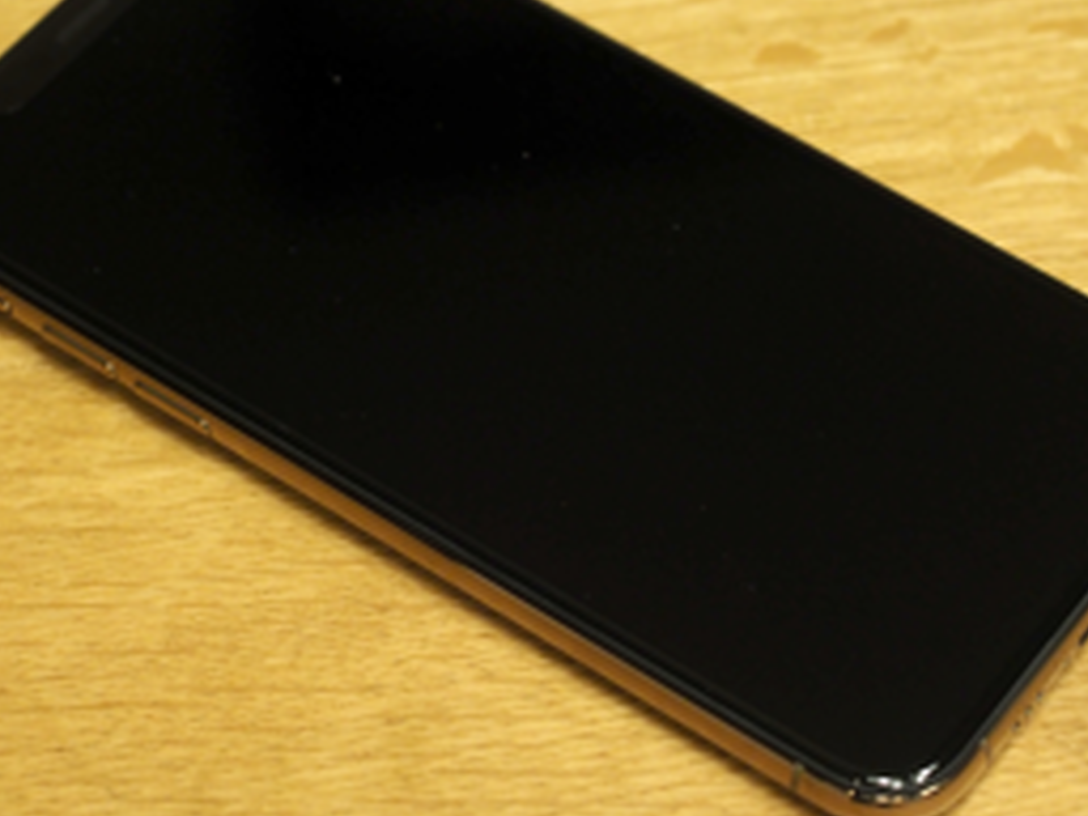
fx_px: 4117
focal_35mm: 131
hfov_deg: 15.1
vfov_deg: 11.3
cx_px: 561
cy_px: 359
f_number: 4
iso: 800
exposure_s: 1/80
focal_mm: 40
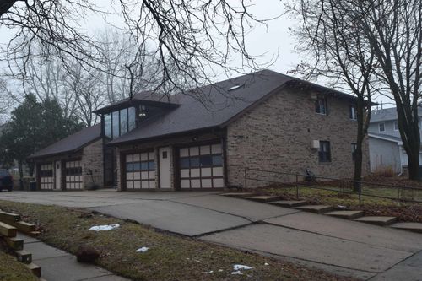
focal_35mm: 33
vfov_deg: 39.9
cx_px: 211
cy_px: 140
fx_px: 387
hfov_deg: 57.2
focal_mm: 22
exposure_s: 1/125
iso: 400
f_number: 9
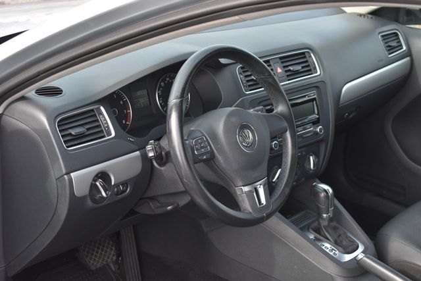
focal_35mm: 68
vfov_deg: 20.2
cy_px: 140
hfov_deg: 29.9
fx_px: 790
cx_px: 210
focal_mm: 45
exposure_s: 1/250
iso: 400
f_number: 5.6
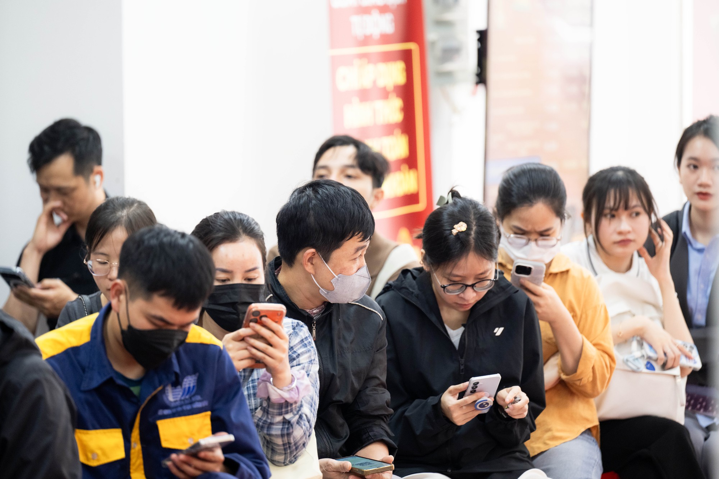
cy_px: 240
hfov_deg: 10.3
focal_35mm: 200
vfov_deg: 6.9
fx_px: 3994
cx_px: 360
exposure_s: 1/200
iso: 1600
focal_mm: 200
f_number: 3.2
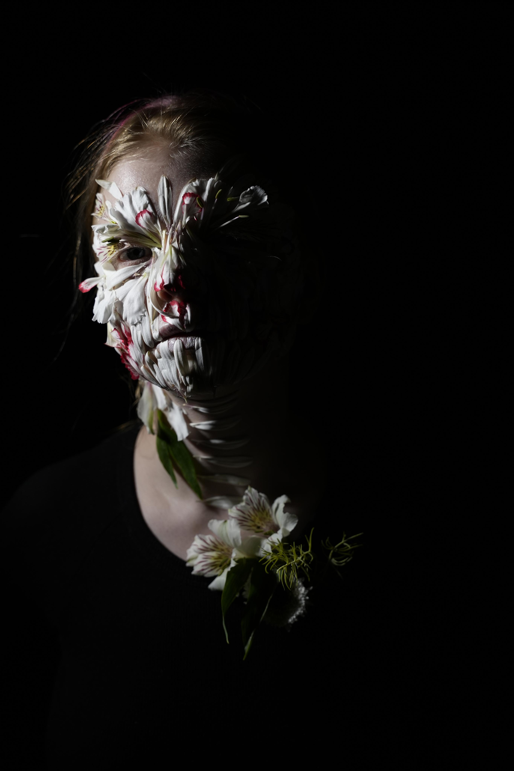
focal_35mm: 47
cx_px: 257
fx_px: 1004
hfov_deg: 28.7
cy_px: 386
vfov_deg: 42.0
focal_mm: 46.9
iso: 250
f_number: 3.5
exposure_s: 1/125
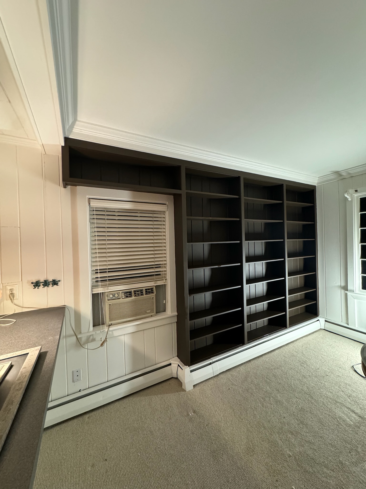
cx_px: 183
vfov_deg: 102.1
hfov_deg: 85.7
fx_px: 197
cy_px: 244
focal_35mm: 14
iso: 800
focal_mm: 2.22
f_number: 2.2
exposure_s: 1/60
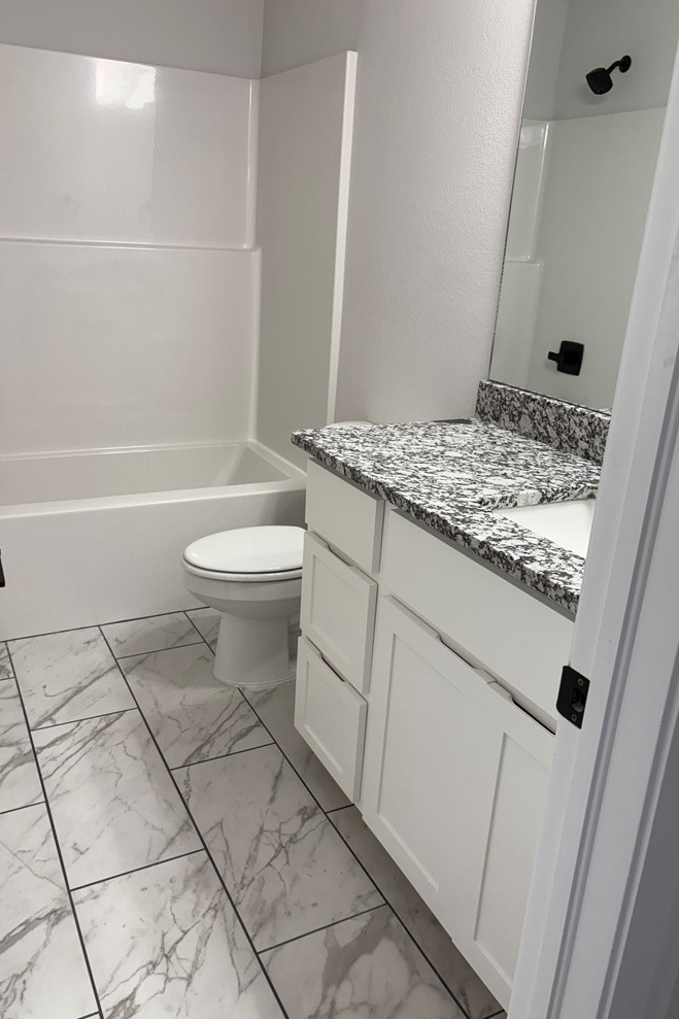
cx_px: 317
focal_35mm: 28
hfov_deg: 46.4
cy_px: 506
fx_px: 792
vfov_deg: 65.5
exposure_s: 1/120
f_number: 1.6
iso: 100
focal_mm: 5.96
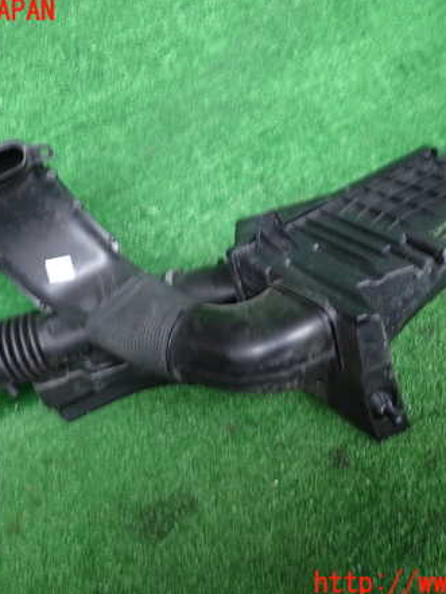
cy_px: 298
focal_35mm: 34
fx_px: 584
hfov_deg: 41.8
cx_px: 214
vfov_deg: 53.9
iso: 200
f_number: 2
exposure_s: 1/30
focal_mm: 4.5
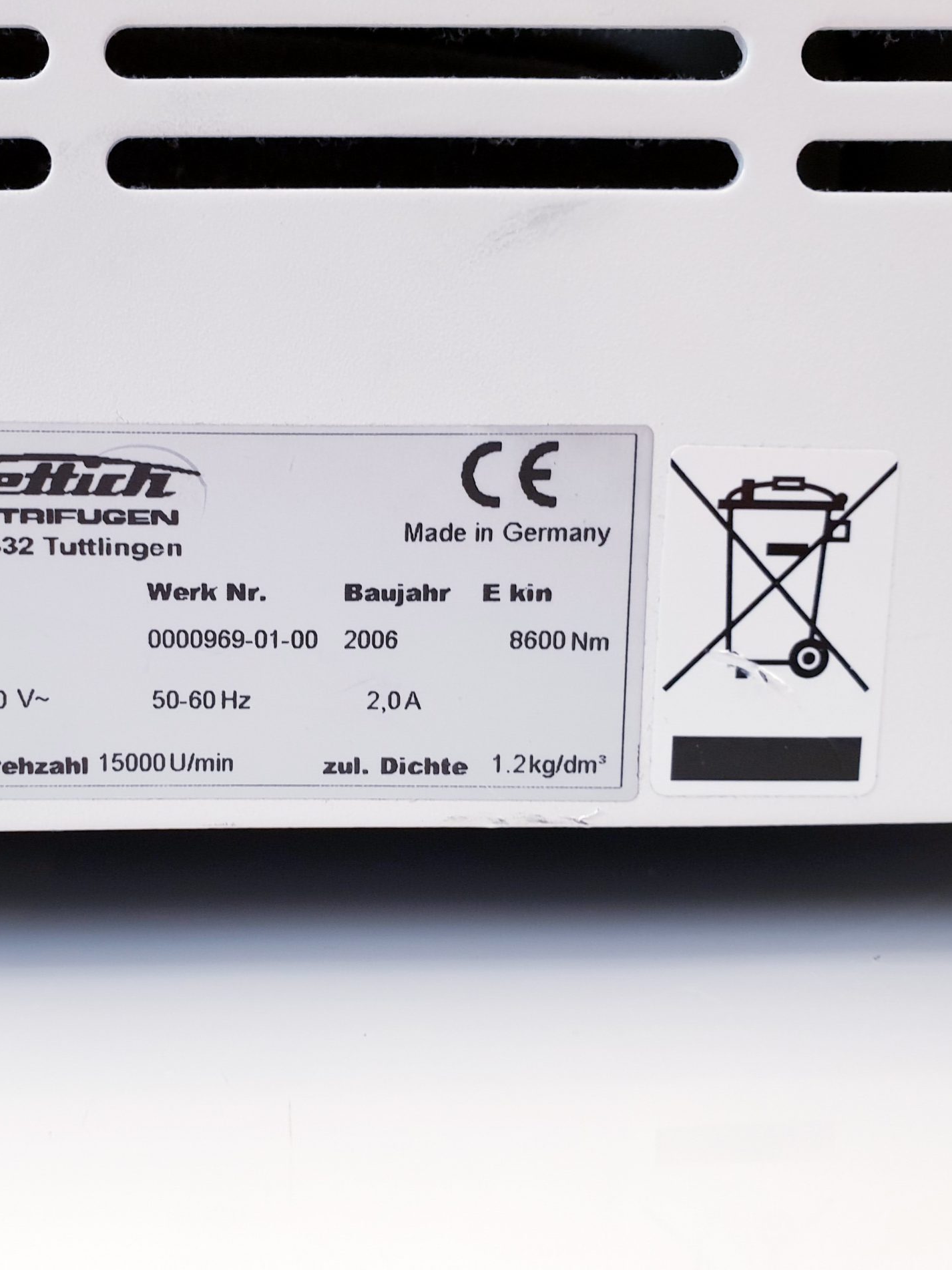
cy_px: 635
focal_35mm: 35
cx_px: 308
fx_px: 1284
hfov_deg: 40.1
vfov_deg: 52.6
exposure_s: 1/50
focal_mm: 4.3
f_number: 2.4
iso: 200
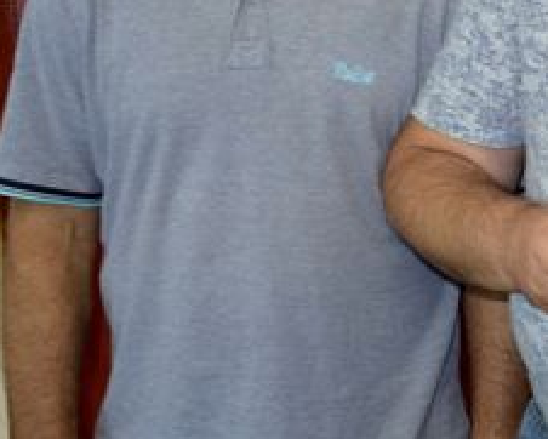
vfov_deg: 13.7
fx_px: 1817
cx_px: 790
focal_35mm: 112
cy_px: 97
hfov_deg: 15.9
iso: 800
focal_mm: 24
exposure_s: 1/100
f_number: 5
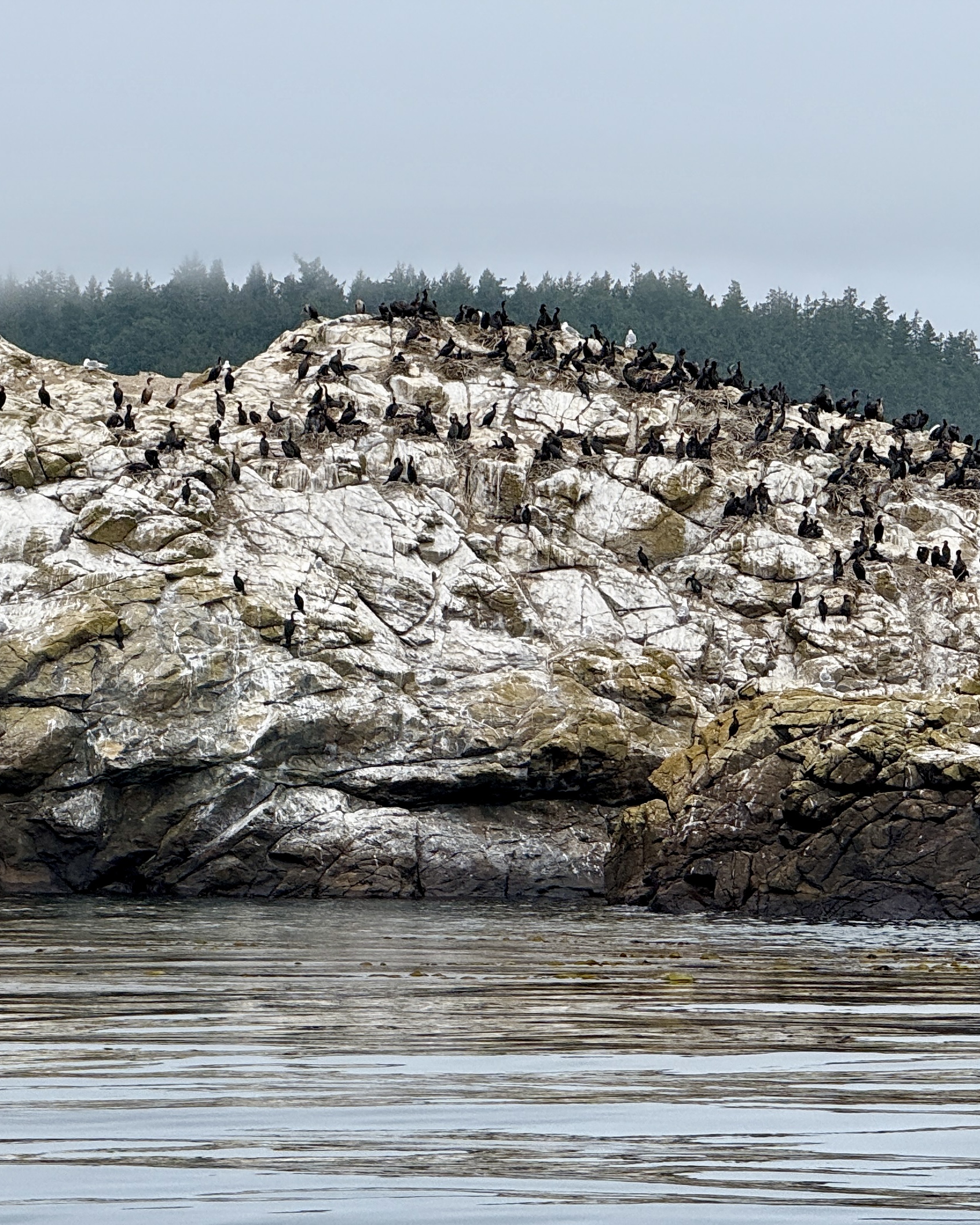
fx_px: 5692
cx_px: 388
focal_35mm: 157
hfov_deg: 9.8
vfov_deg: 12.3
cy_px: 611
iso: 50
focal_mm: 15.66
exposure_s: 1/493
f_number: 2.8
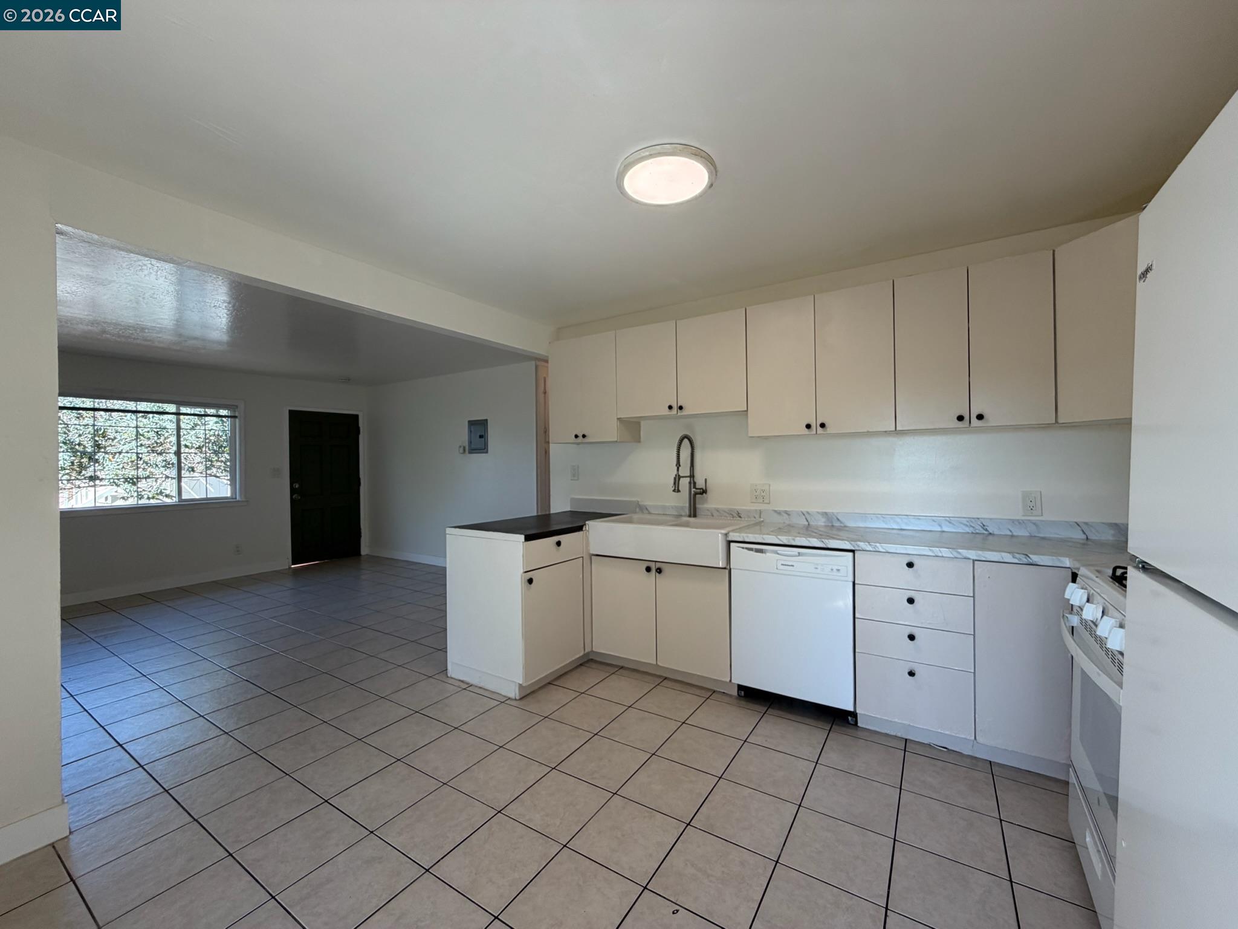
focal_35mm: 14
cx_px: 619
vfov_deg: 85.7
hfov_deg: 102.1
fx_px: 501
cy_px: 464
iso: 80
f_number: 2.2
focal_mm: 2.22
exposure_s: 1/120
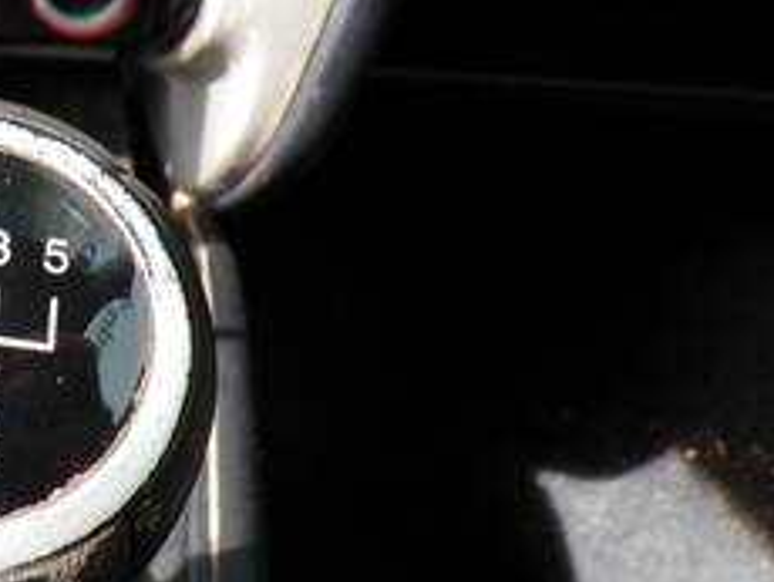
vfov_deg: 29.1
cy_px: 333
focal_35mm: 50
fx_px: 1119
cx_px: -24
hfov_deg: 34.3
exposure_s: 1/38
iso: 100
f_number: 4.4
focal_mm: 4.3
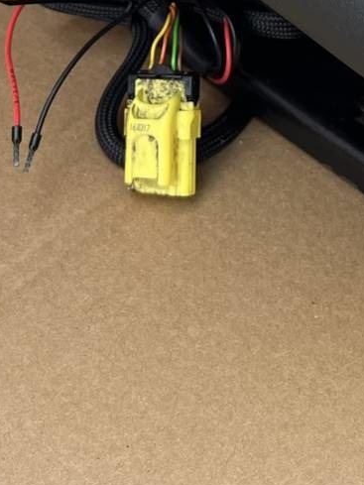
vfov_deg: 19.6
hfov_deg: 17.3
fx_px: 1191
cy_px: -271
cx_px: 235
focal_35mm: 85
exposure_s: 1/508
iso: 50
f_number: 1.6
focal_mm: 5.1
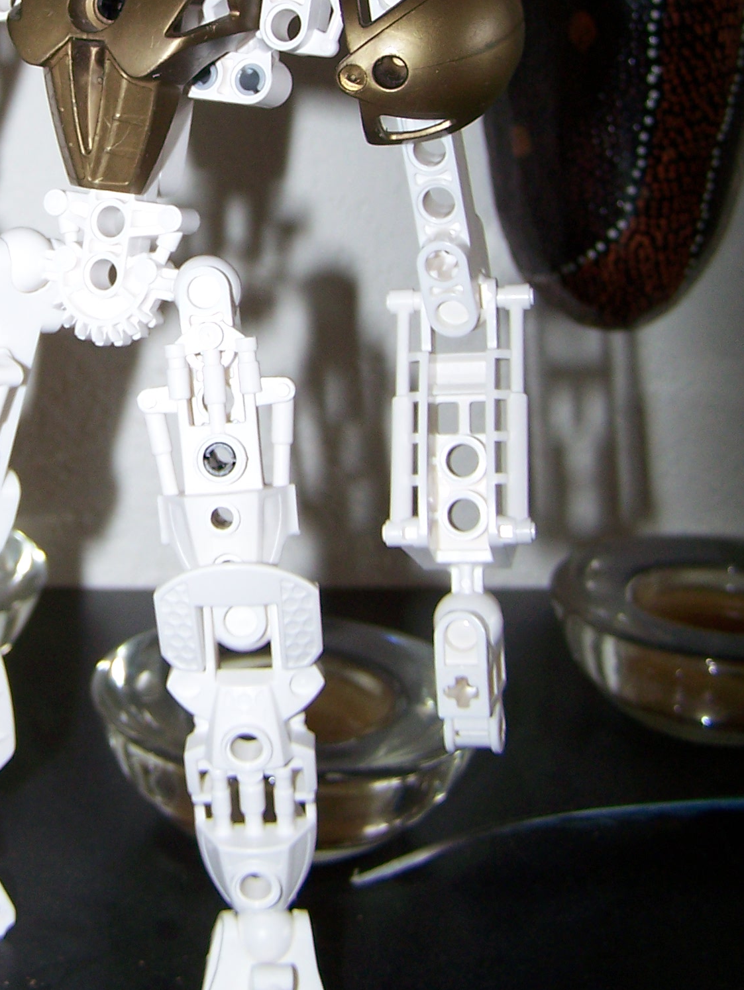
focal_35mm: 72
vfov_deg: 26.6
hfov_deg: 20.1
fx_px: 2061
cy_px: 234
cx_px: 109
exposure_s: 1/60
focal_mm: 6.3
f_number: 2.8
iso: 80
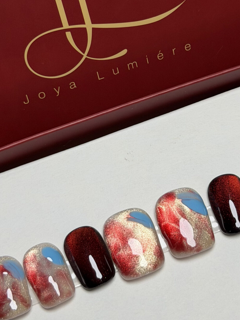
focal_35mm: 92
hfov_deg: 16.0
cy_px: 126
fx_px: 850
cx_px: 156
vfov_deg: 21.3
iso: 80
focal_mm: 6.76
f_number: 1.78
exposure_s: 1/100
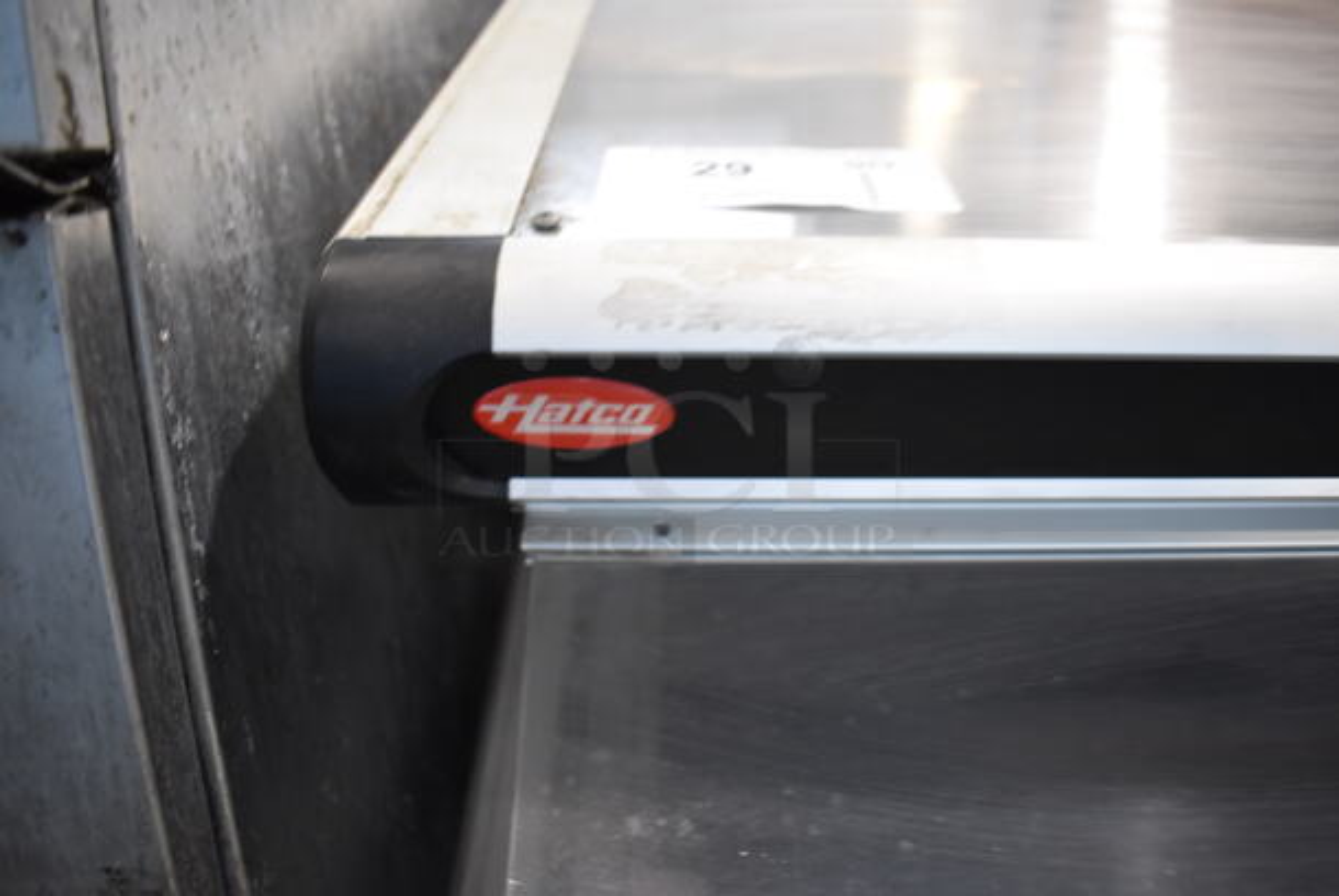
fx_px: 1005
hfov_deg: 67.3
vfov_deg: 48.0
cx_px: 670
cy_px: 448
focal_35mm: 27
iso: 1600
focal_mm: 18
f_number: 4
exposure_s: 1/60
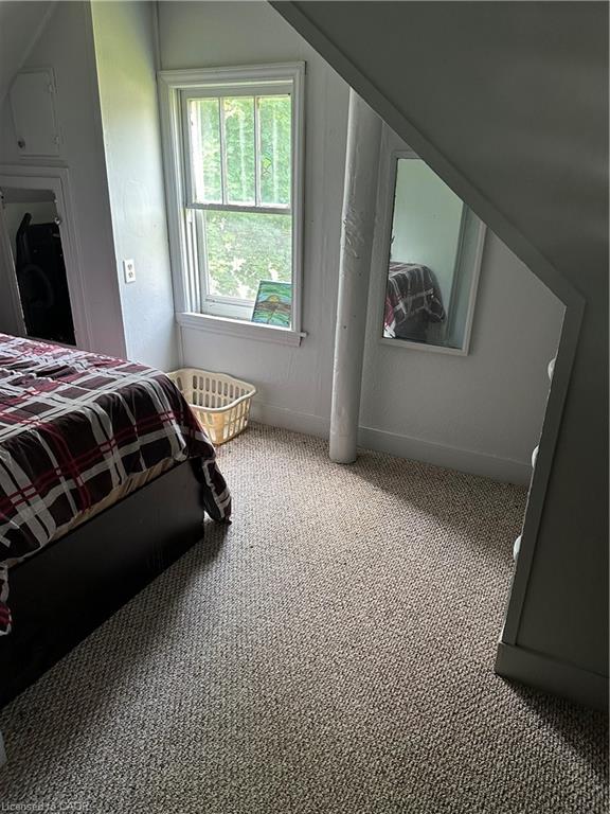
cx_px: 305
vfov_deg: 71.6
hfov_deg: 56.8
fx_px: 564
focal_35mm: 24
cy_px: 407
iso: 320
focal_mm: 6.86
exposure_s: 1/60
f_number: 1.78
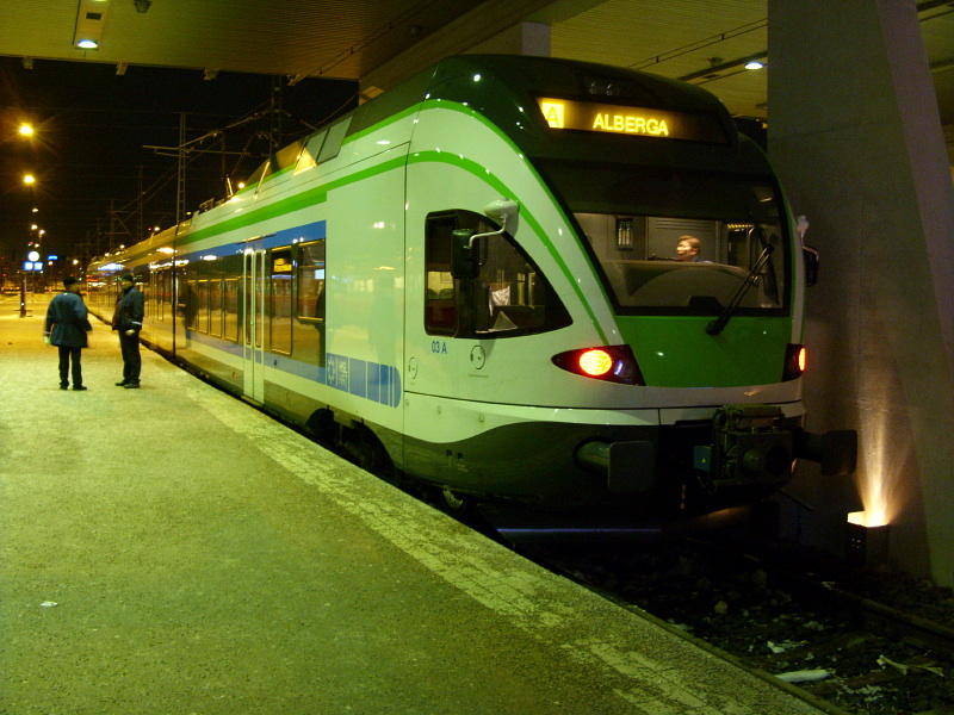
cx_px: 477
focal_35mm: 38
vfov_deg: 37.7
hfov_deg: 49.0
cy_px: 358
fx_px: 1047
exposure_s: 1/3
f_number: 2.8
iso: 300
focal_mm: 6.3
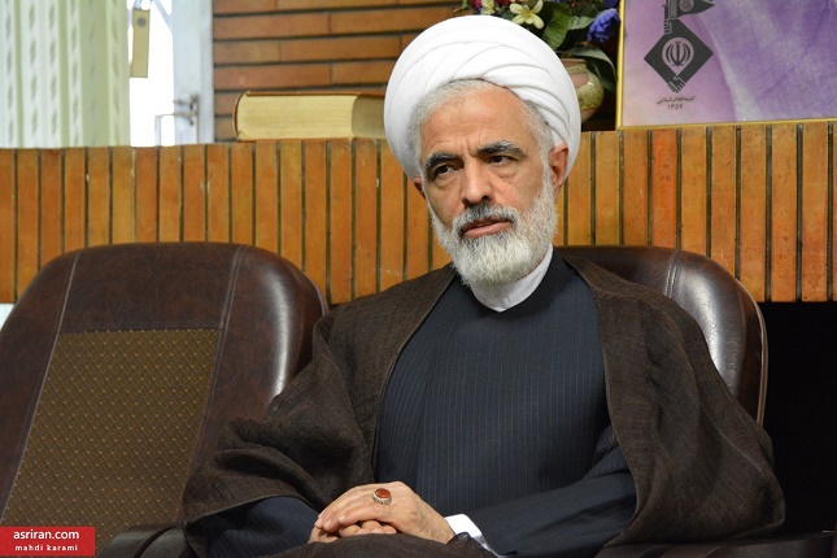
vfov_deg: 9.9
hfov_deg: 14.9
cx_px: 418
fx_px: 3208
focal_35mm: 138
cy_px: 279
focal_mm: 92
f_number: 4
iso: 3200
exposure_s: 1/60
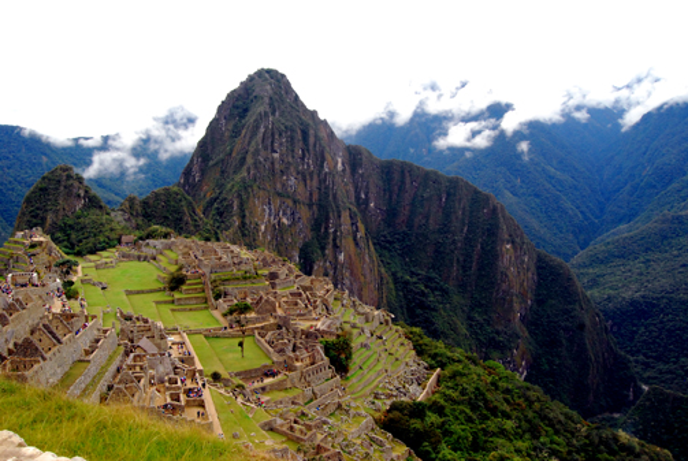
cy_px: 230
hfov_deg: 67.3
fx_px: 517
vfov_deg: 48.1
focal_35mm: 27
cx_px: 344
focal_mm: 18
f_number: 10
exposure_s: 1/250
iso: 800
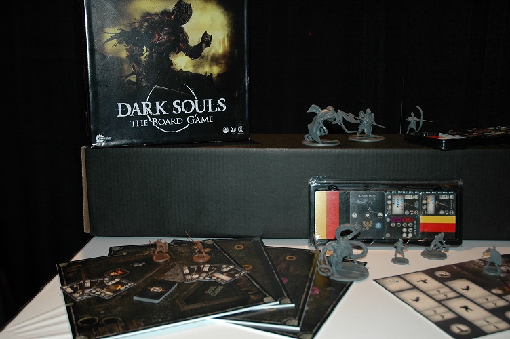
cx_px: 255
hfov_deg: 48.0
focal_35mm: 40
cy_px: 170
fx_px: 573
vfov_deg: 33.0
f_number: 3.8
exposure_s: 1/60
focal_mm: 27
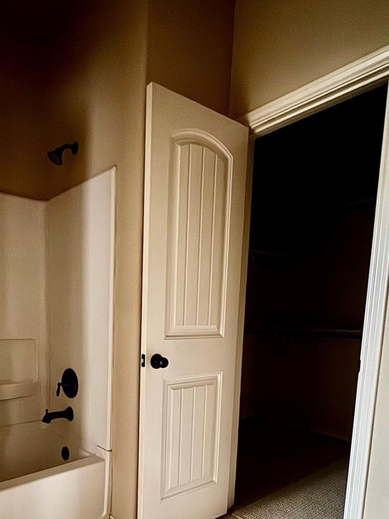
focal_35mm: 24
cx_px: 115
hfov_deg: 55.0
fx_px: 360
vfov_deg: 68.6
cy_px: 364
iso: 1000
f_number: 2.2
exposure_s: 1/10
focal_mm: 2.22
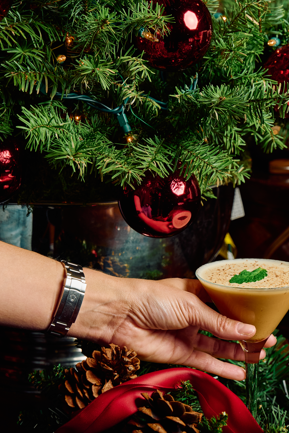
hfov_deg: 11.7
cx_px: 173
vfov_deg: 17.5
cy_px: 240
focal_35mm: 117
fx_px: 1408
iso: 200
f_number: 6.3
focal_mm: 70
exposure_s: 1/125
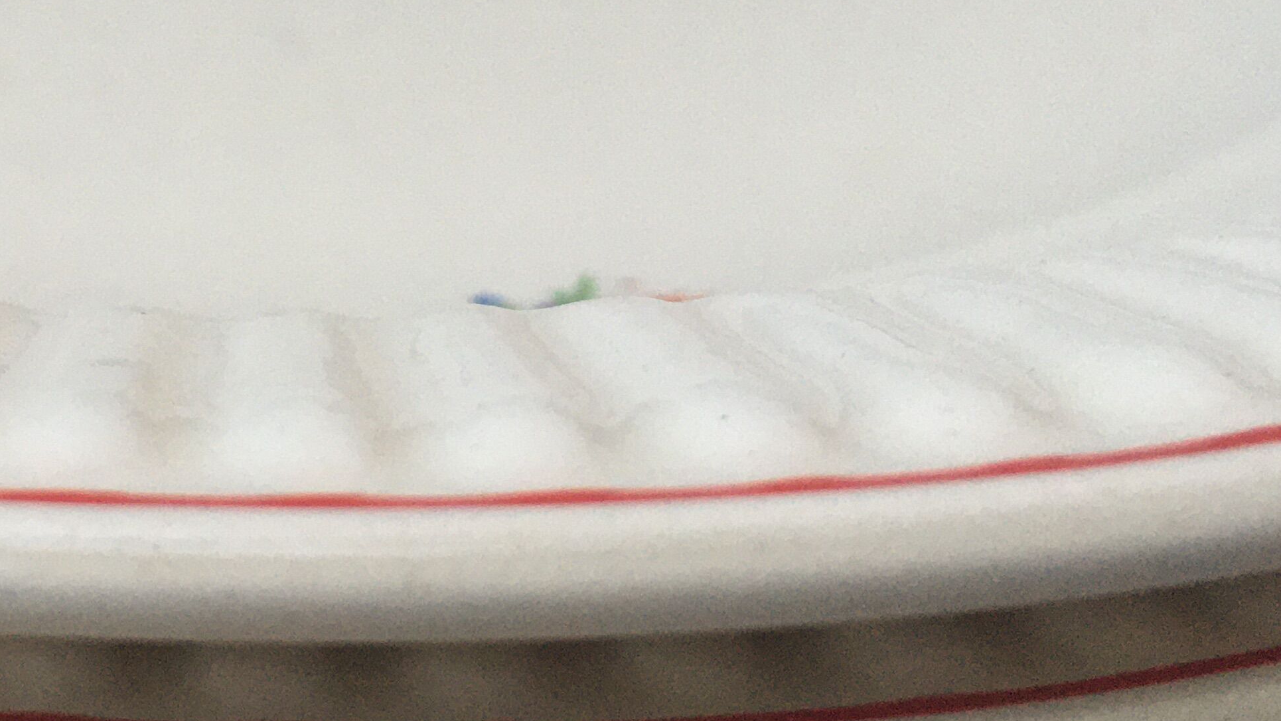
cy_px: 95
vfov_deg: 18.0
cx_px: 264
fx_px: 2242
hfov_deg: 31.1
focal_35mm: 66
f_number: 2.2
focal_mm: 4.15
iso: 125
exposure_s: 1/33
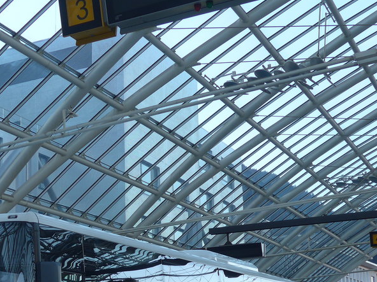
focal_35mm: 69
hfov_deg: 27.8
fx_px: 751
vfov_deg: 20.8
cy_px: 258
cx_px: 96
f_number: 2.8
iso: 80
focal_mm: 7
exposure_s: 1/125
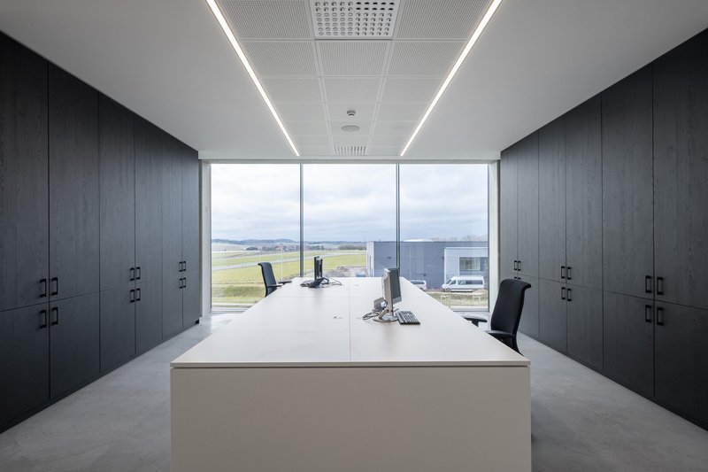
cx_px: 354
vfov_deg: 70.4
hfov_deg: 93.3
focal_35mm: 17
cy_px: 236
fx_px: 334
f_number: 8
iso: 200
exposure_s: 1/20
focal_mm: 11
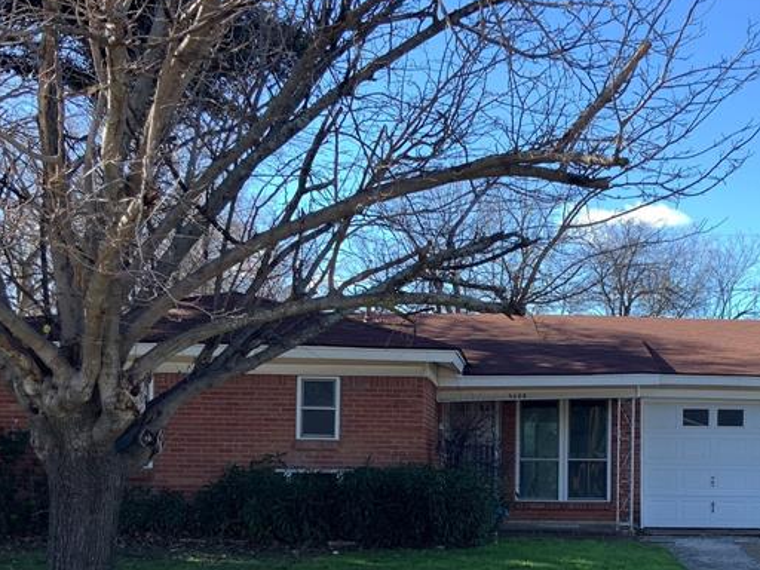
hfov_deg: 32.8
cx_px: 533
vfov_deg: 24.8
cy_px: 453
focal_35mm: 58
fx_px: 1273
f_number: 1.8
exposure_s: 1/642
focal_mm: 3
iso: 16
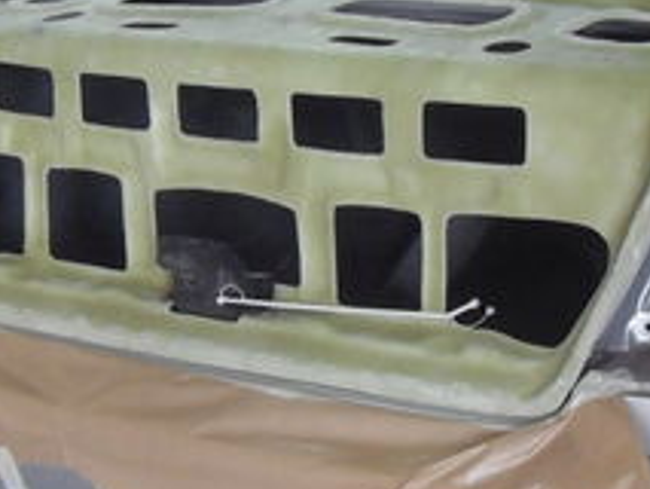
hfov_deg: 17.6
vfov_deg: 13.4
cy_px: 260
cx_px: 482
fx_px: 2085
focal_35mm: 111
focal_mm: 6.2
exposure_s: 1/60
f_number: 2.7
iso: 400
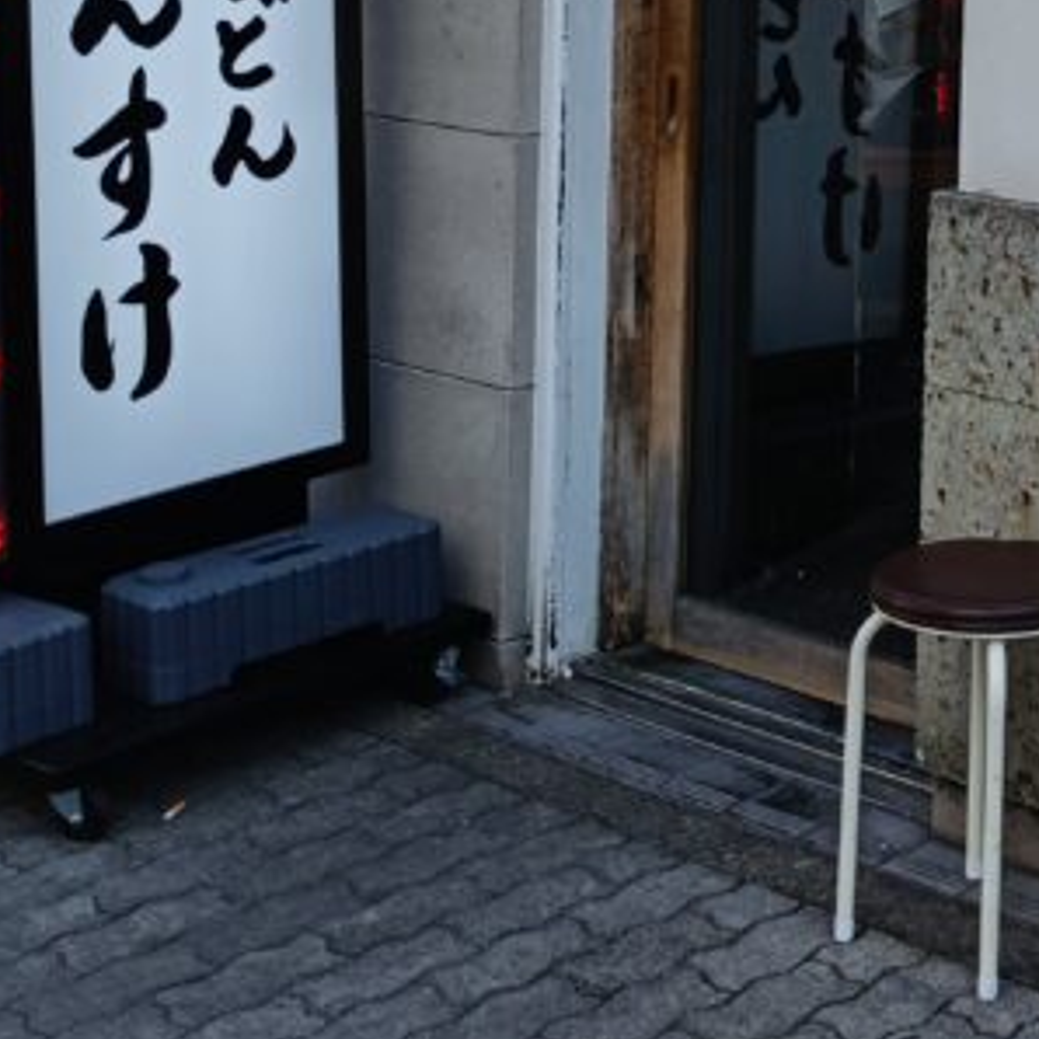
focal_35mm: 76
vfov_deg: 21.5
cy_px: -136
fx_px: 2581
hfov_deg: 21.4
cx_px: 1189
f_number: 1.7
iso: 50
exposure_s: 1/231
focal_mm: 4.7
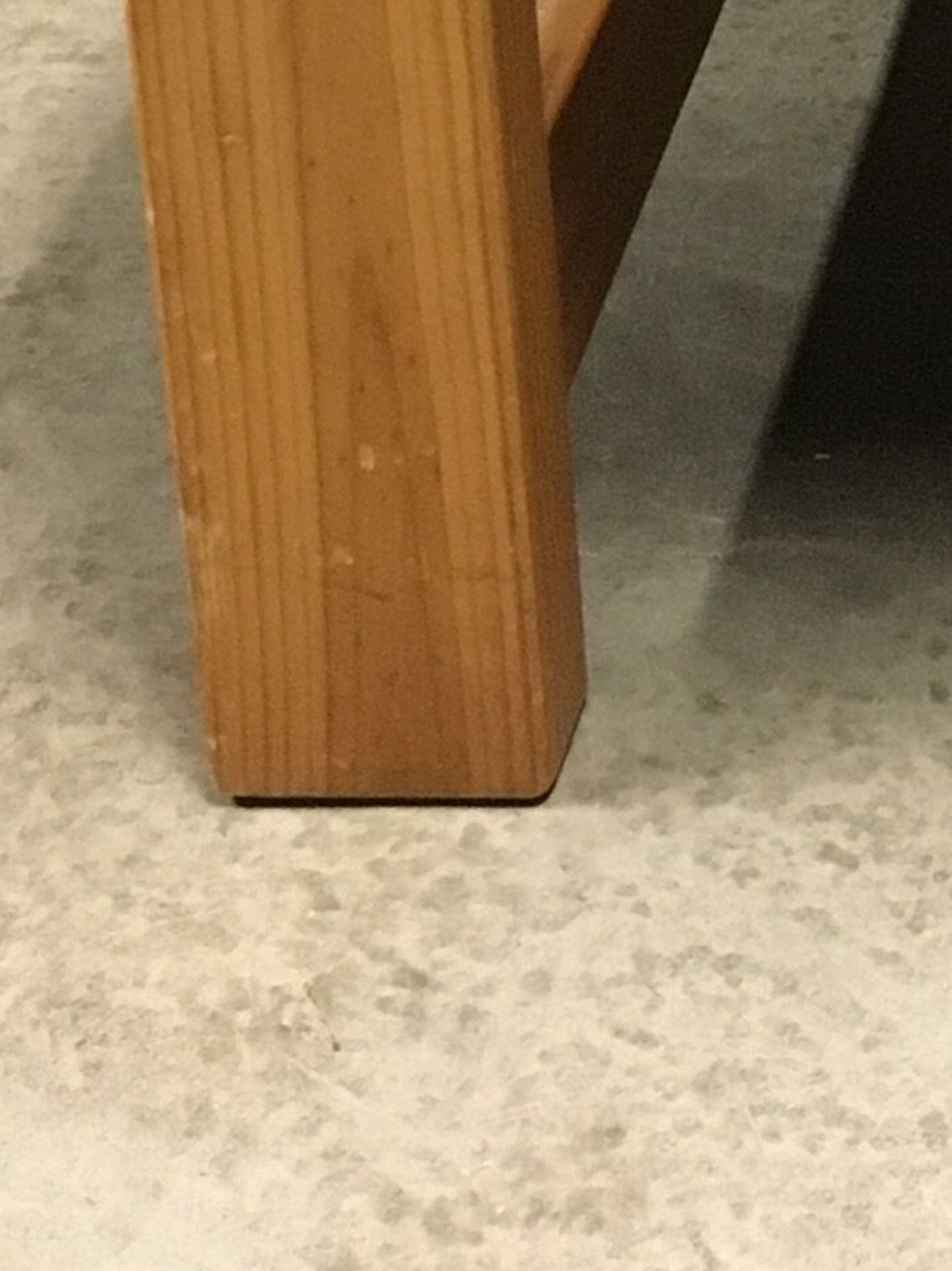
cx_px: 1718
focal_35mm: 124
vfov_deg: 14.0
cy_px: -1076
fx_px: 4548
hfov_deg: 11.1
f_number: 2.2
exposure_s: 1/17
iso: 250
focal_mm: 4.15
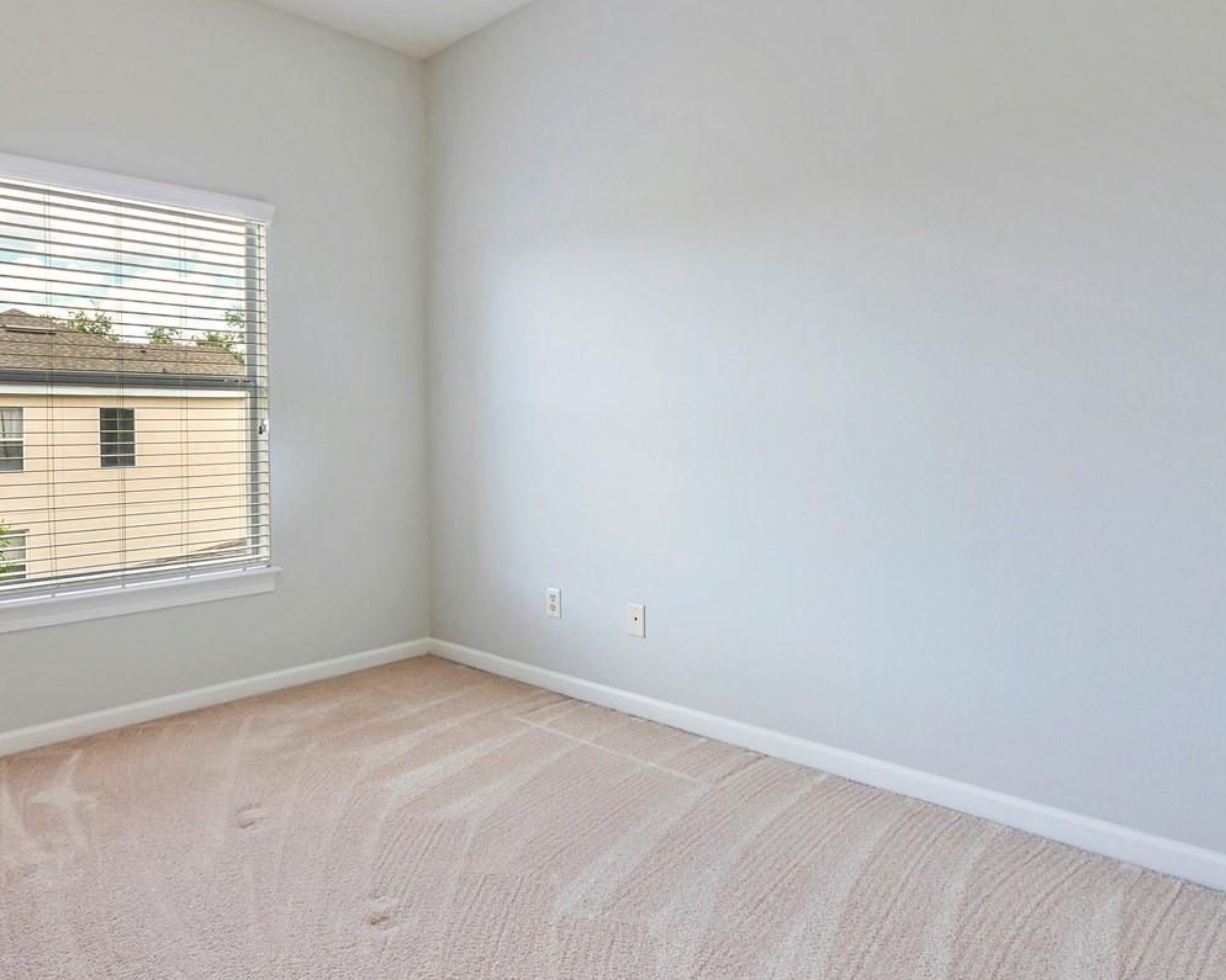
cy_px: 450
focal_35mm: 22
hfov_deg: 74.2
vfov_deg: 63.0
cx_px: 491
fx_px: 798
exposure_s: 1/60
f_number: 4
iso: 400
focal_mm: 7
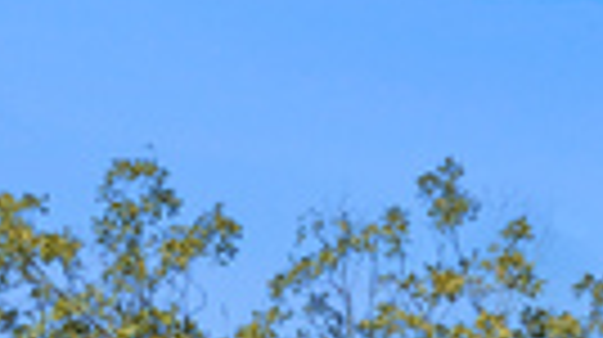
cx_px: 184
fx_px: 1837
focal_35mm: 115
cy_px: 895
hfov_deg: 18.6
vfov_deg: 9.1
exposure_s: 1/1000
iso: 1600
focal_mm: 23
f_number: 4
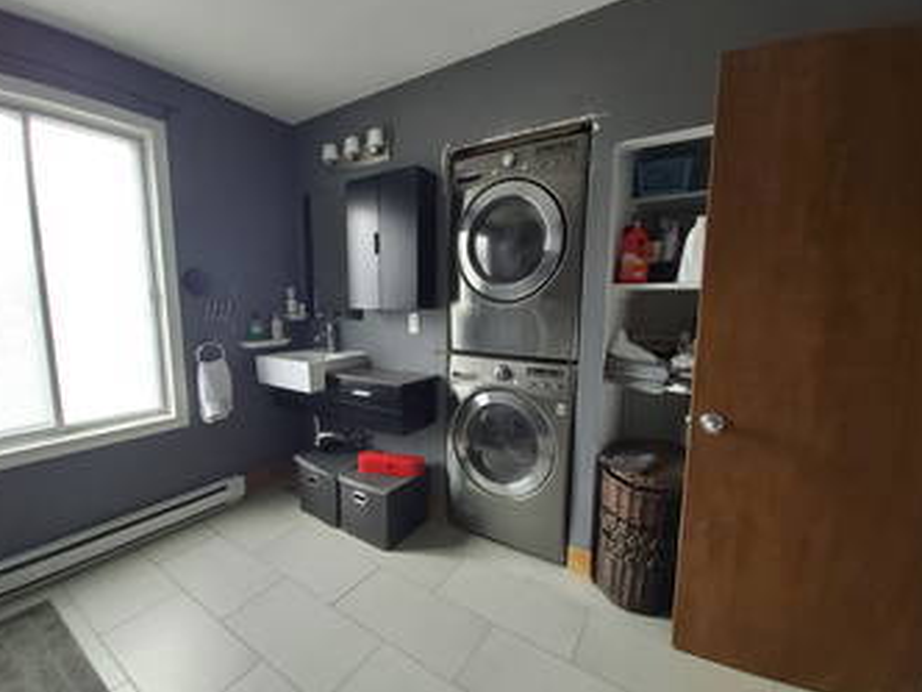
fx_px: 346
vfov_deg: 89.9
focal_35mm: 13
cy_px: 359
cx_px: 436
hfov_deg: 106.1
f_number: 2.2
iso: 125
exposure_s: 1/50
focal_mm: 1.42
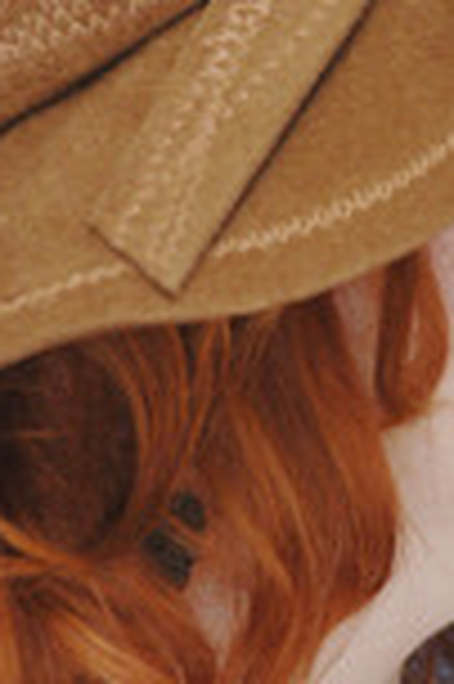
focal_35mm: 792
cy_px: 252
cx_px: 485
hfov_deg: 1.7
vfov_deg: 2.6
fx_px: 15015
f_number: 7.1
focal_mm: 200
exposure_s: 1/400
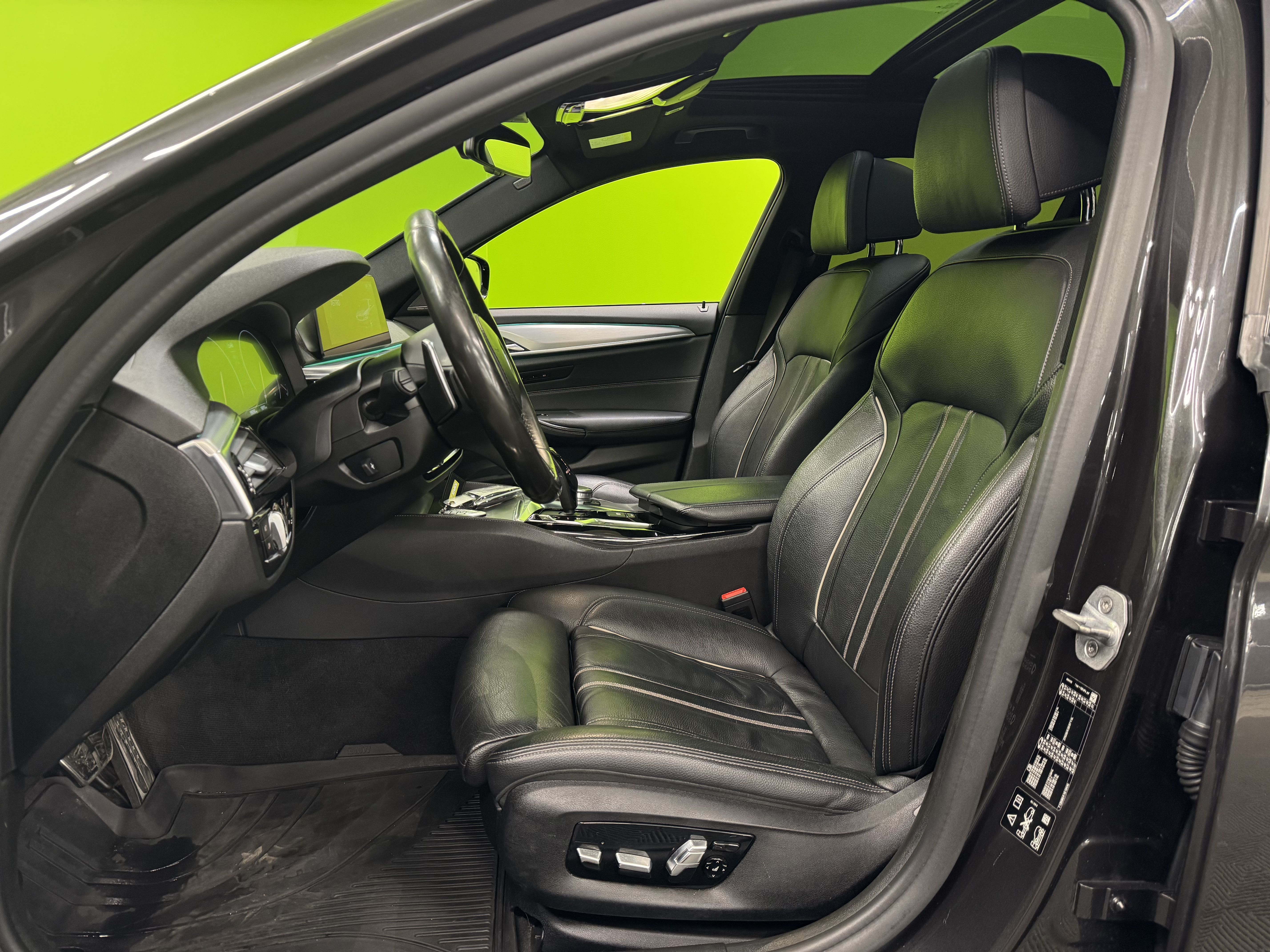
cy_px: 476
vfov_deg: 56.8
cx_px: 635
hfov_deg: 71.6
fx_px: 881
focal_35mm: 24
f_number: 1.78
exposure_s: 1/50
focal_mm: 6.76
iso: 400
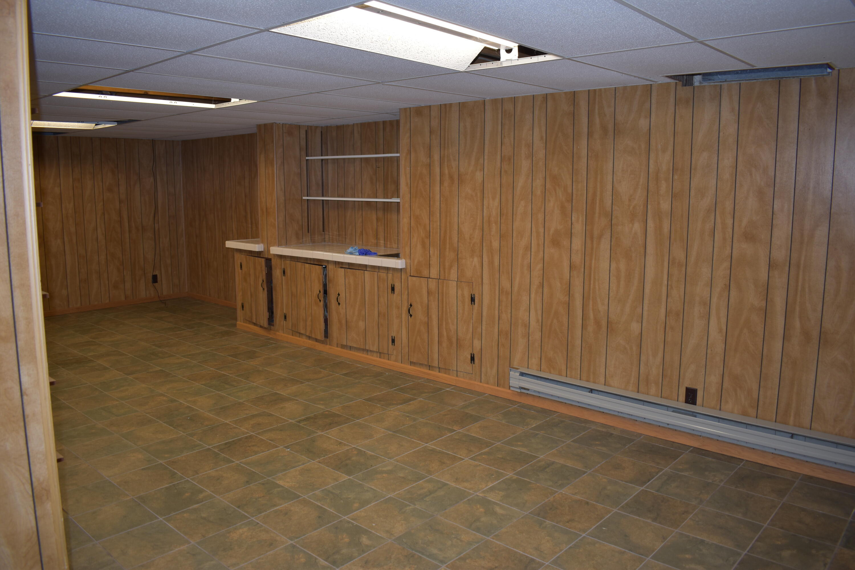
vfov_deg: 47.9
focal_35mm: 27
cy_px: 285
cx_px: 428
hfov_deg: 67.4
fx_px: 641
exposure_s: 1/30
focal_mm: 18
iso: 200
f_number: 3.5
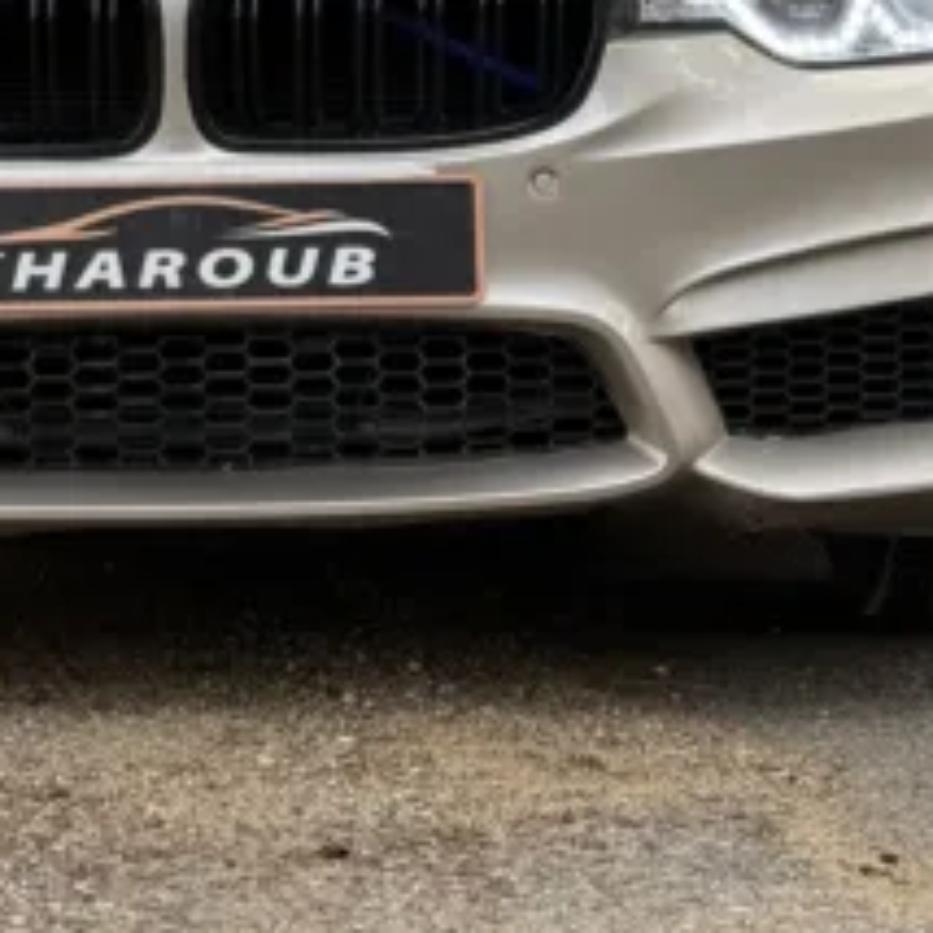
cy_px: -257
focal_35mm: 143
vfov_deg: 11.9
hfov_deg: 12.1
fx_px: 4361
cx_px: 144
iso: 64
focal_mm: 6.76
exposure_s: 1/917
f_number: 1.78
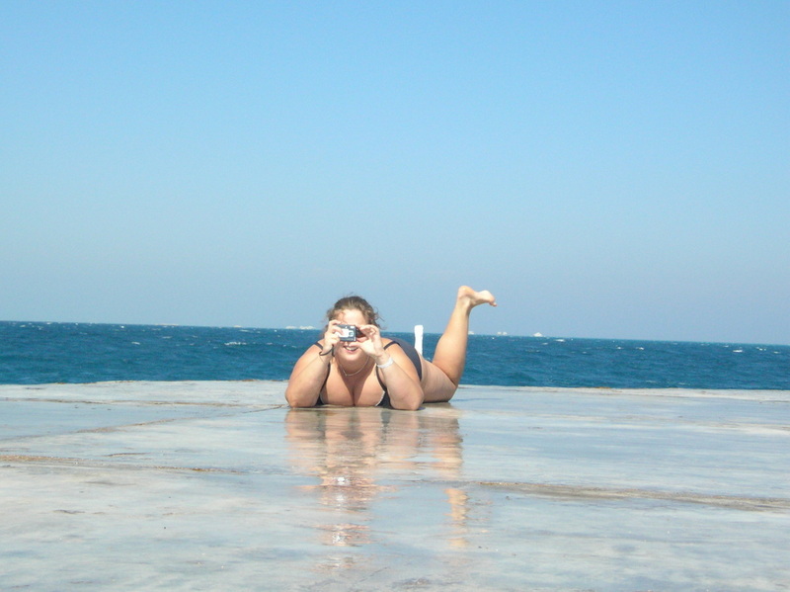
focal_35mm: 64
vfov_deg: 22.9
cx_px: 395
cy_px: 296
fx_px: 1460
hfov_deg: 30.3
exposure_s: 1/1930
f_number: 4.5
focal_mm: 10.6
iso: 200
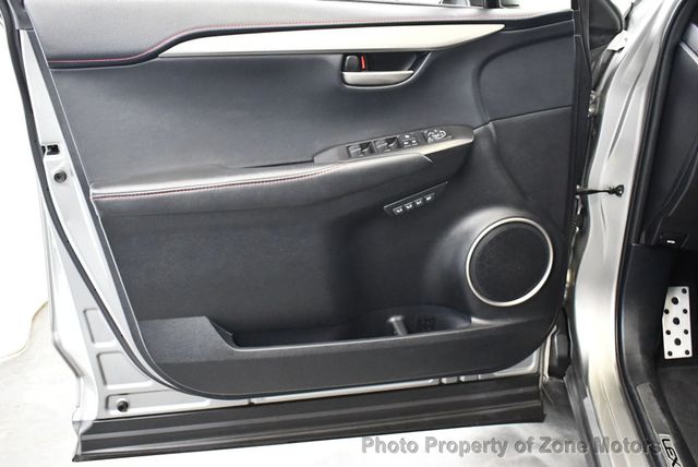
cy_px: 234
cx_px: 349
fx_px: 699
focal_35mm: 36
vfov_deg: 36.9
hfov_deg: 53.1
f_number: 3.5
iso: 4000
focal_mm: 18
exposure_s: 1/60
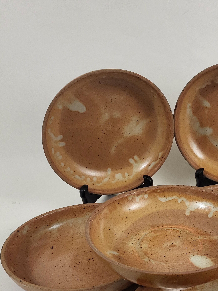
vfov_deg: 40.9
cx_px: 179
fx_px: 378
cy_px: 218
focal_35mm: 45
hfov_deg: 31.2
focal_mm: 5.4
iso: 320
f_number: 1.8
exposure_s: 1/100
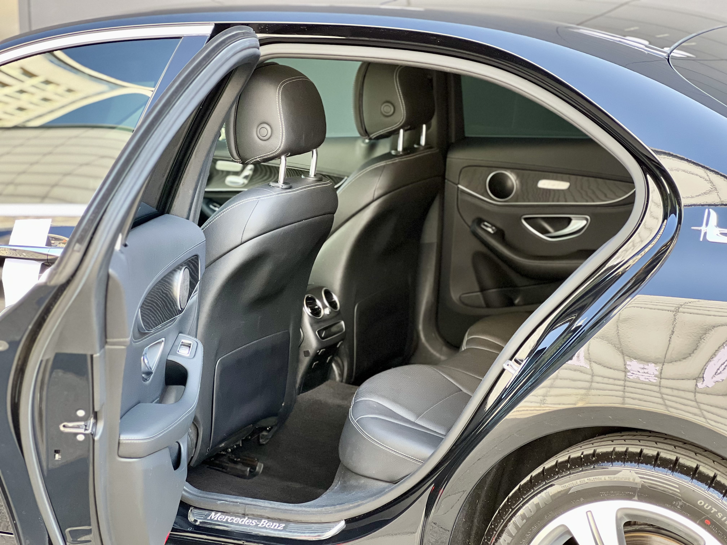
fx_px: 1617
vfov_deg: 19.1
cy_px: 272
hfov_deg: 25.3
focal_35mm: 77
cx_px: 364
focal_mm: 9
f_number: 2.8
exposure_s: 1/88
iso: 250
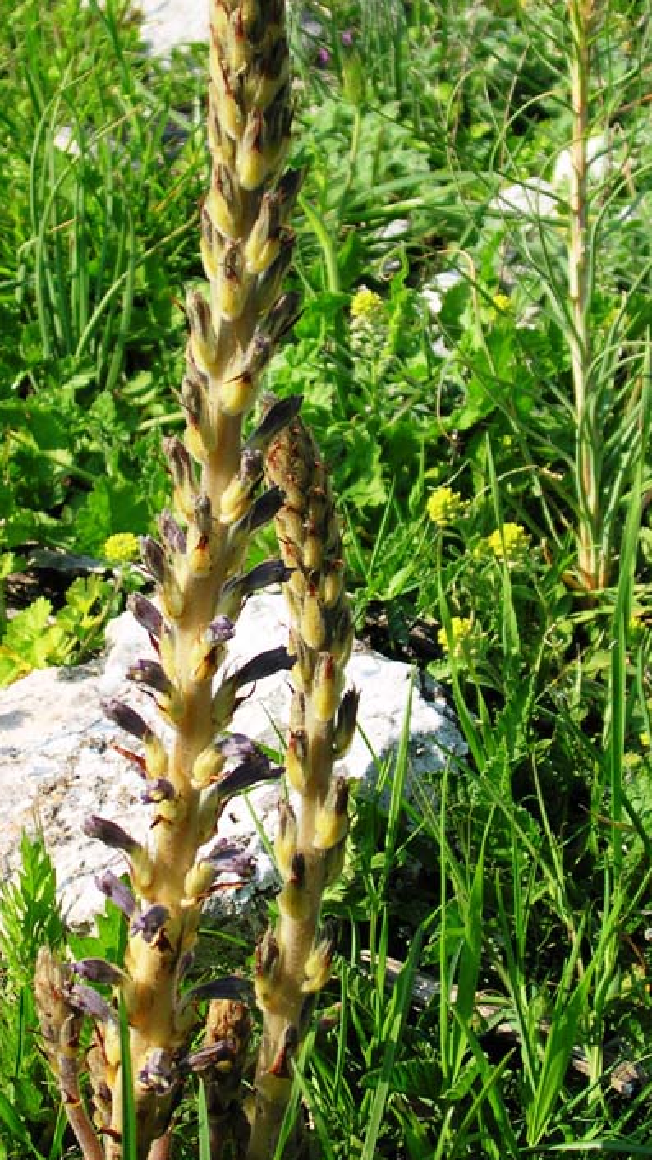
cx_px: 256
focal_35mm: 79
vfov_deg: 26.8
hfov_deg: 15.3
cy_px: 521
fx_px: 2429
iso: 100
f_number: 3.5
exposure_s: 1/461
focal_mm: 9.7
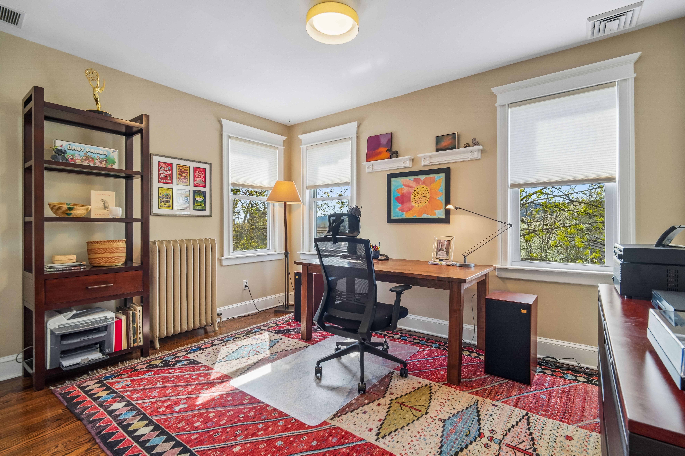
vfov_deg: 73.7
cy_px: 228
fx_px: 304
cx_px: 342
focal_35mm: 16
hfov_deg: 96.7
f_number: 8
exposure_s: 1/30
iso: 400
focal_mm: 16
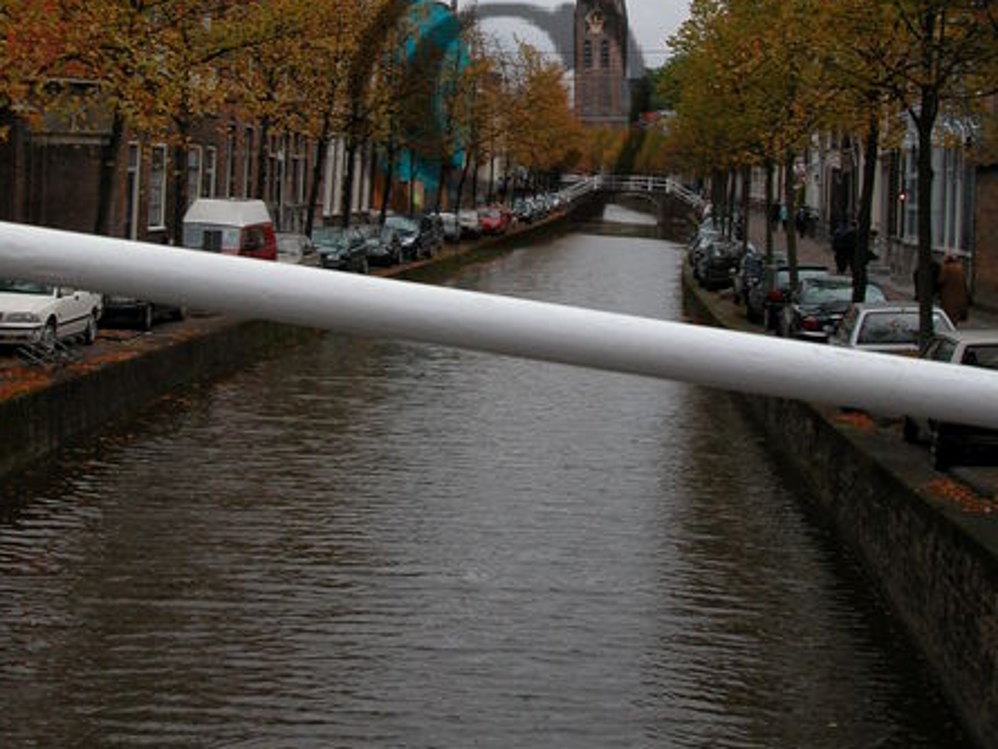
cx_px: 498
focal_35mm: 66
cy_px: 103
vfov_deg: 21.8
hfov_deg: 29.4
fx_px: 1903
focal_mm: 12.7
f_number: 3.8
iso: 100
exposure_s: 1/111
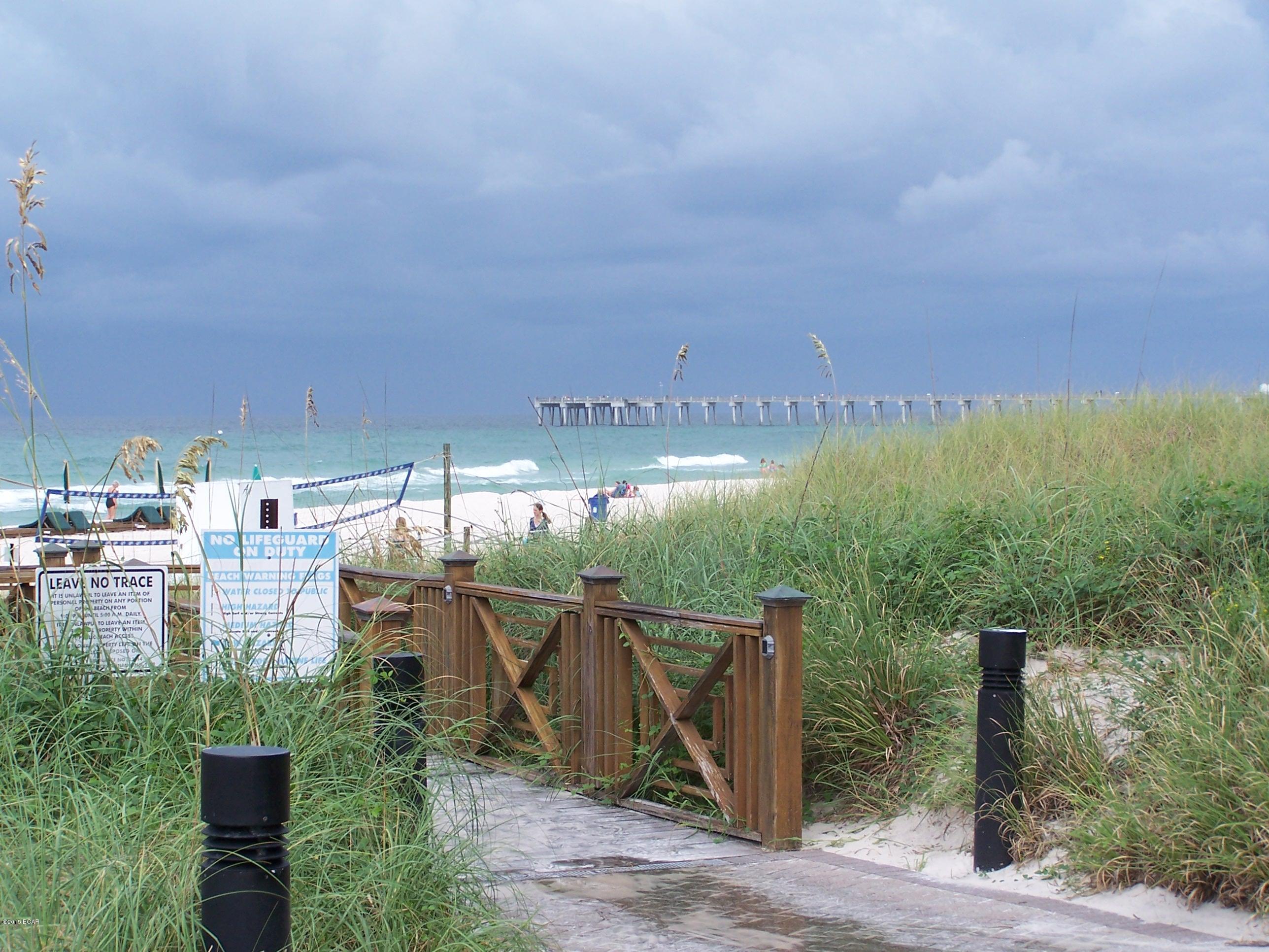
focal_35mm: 75
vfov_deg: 19.6
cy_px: 476
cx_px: 634
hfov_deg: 26.0
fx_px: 2749
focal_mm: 12.4
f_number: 3.2
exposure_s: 1/250
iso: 80
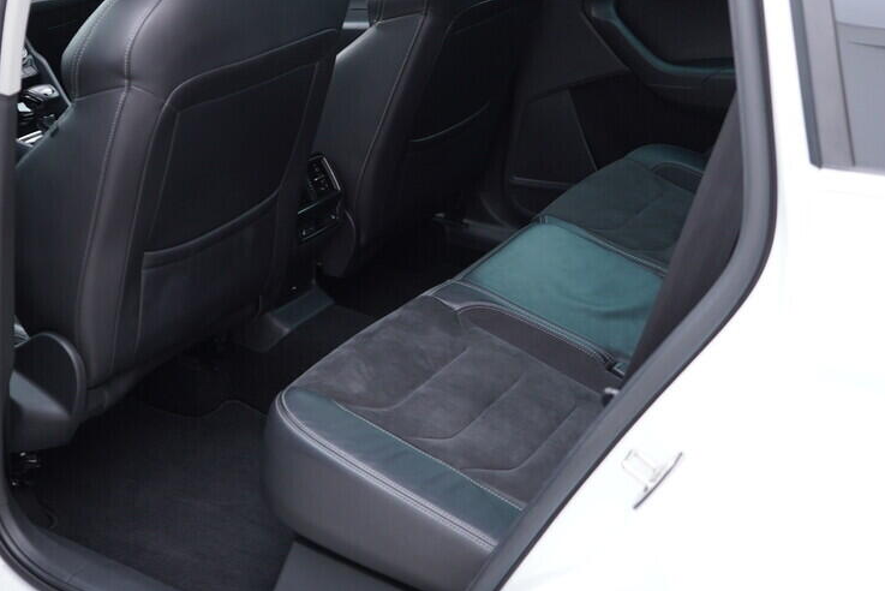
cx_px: 317
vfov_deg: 26.9
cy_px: 206
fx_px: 1230
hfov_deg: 39.3
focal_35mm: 50
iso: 200
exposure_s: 1/40
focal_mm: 24
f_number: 2.8
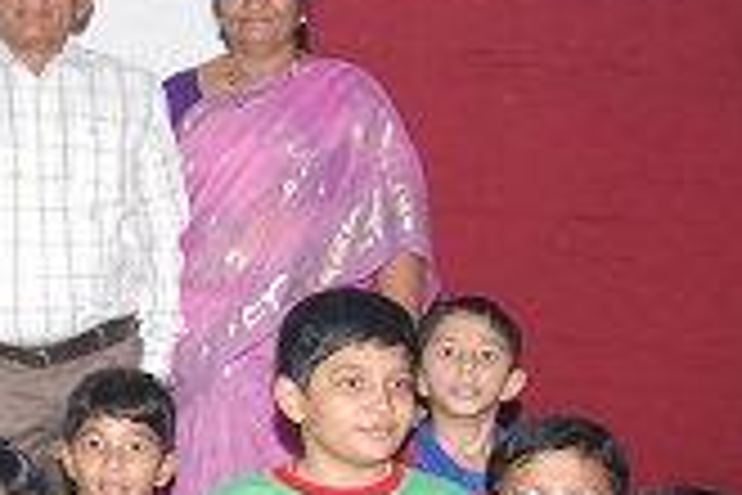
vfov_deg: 14.9
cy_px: 396
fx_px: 1875
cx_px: -207
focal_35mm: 91
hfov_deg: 20.5
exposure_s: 1/100
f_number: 6.3
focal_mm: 20
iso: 400
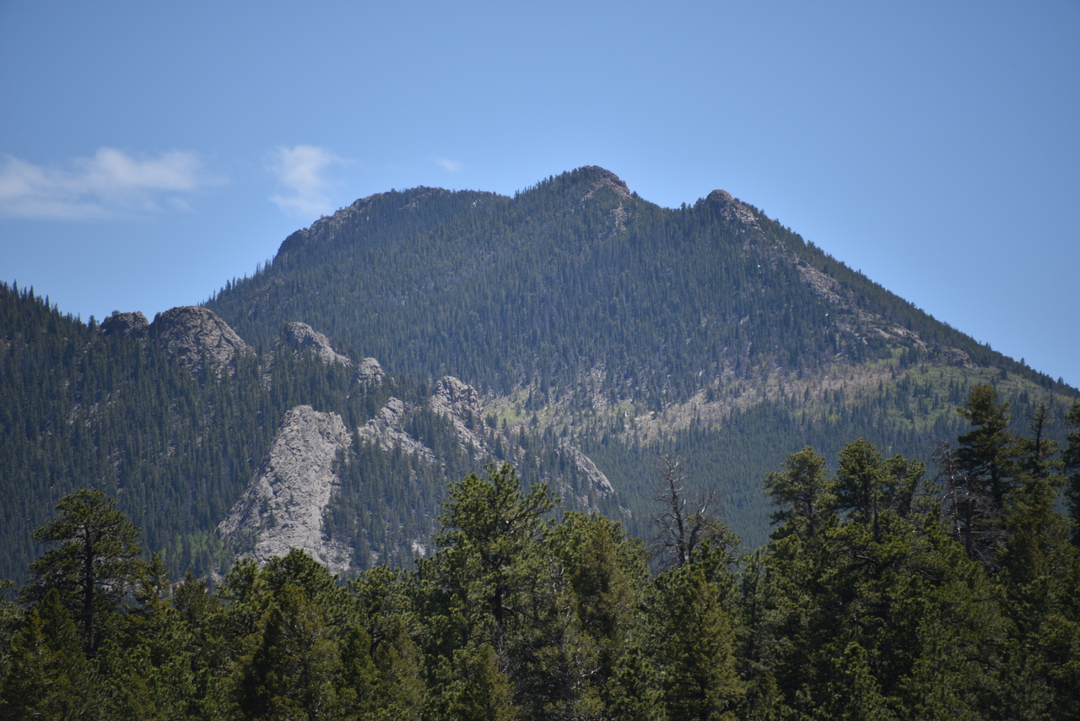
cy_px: 360
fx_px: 9001
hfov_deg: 6.9
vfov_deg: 4.6
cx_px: 540
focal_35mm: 300
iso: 160
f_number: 5.6
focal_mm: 300
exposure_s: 1/640
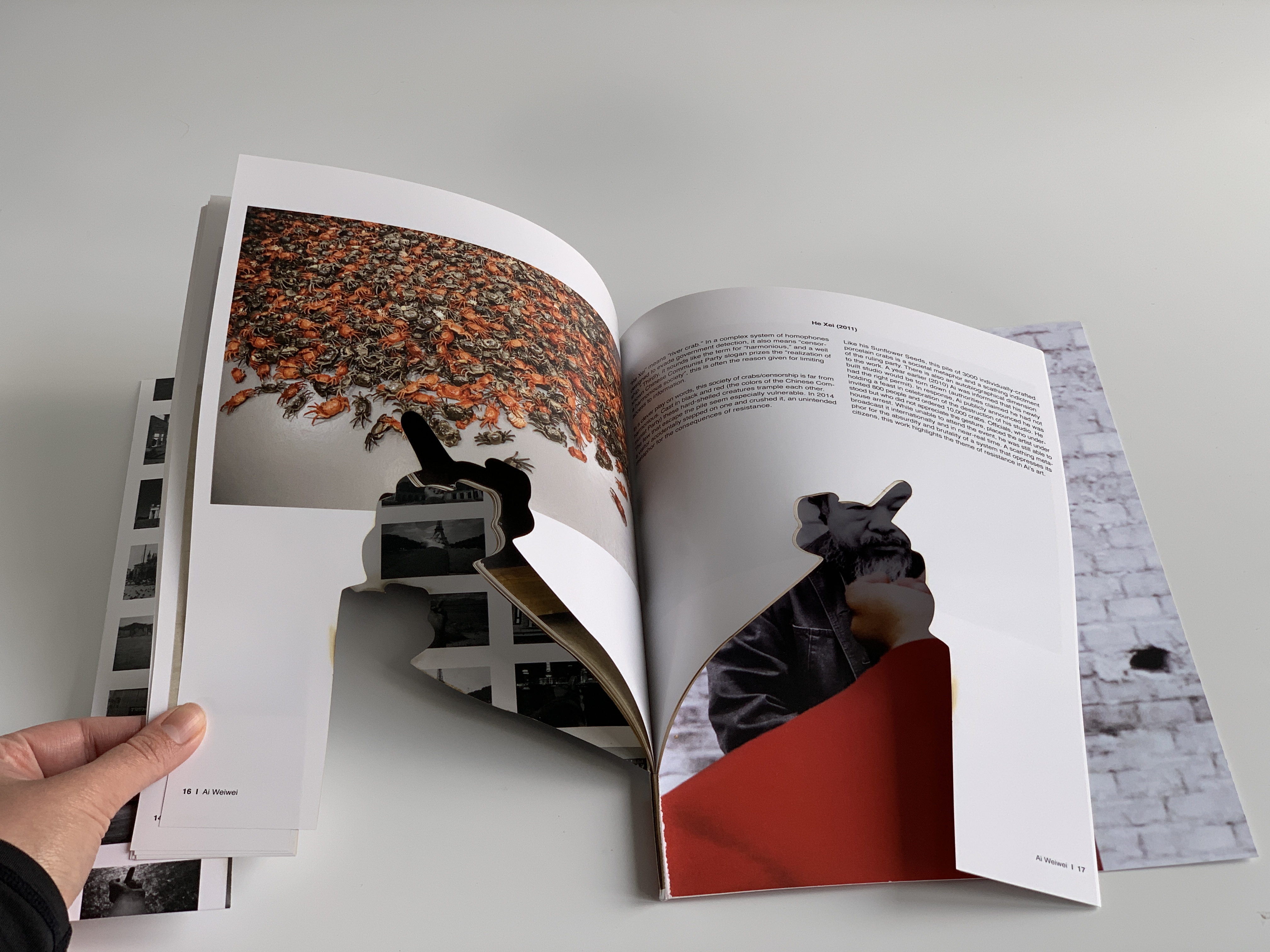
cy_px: 476
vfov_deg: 28.0
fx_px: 1908
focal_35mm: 52
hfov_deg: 36.8
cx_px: 635
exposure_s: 1/122
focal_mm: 6
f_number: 2.4
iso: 32
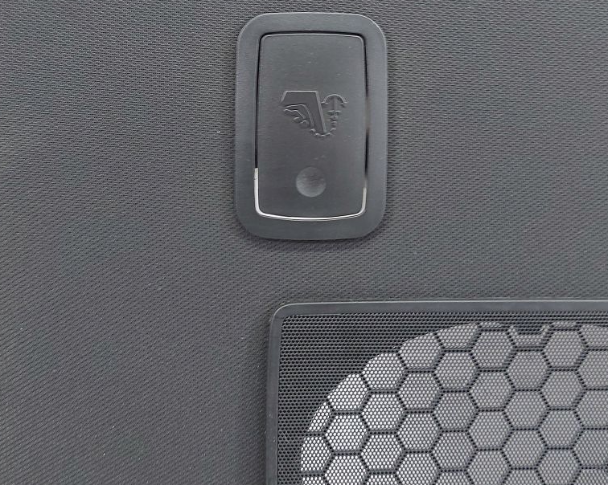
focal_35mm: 43
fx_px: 773
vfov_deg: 34.4
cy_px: 142
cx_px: 276
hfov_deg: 42.9
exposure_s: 1/50
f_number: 1.8
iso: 125
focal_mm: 5.23
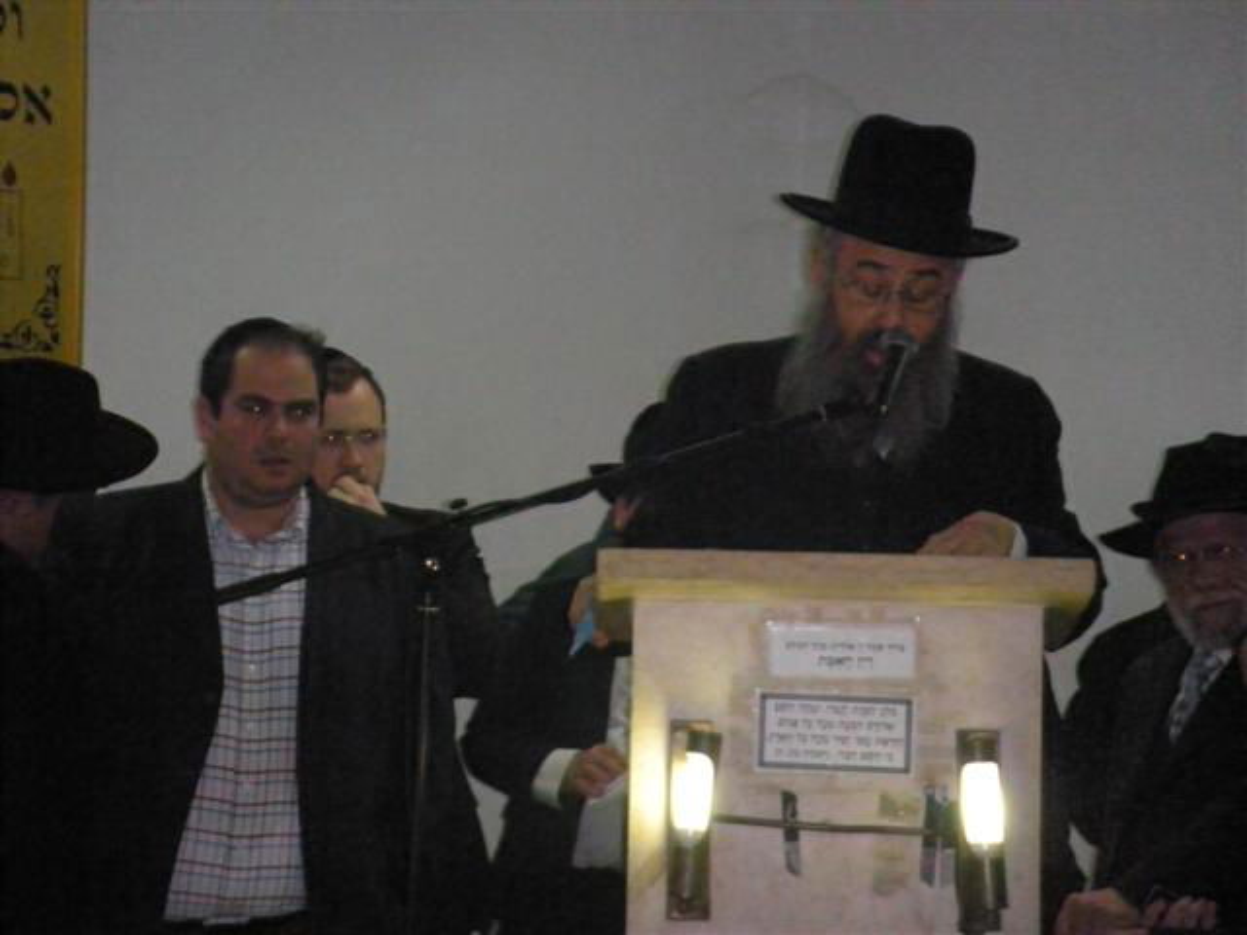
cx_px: 624
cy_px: 468
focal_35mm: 140
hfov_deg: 14.1
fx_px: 5043
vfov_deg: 10.6
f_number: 4.8
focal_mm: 23.3
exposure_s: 1/60
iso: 800
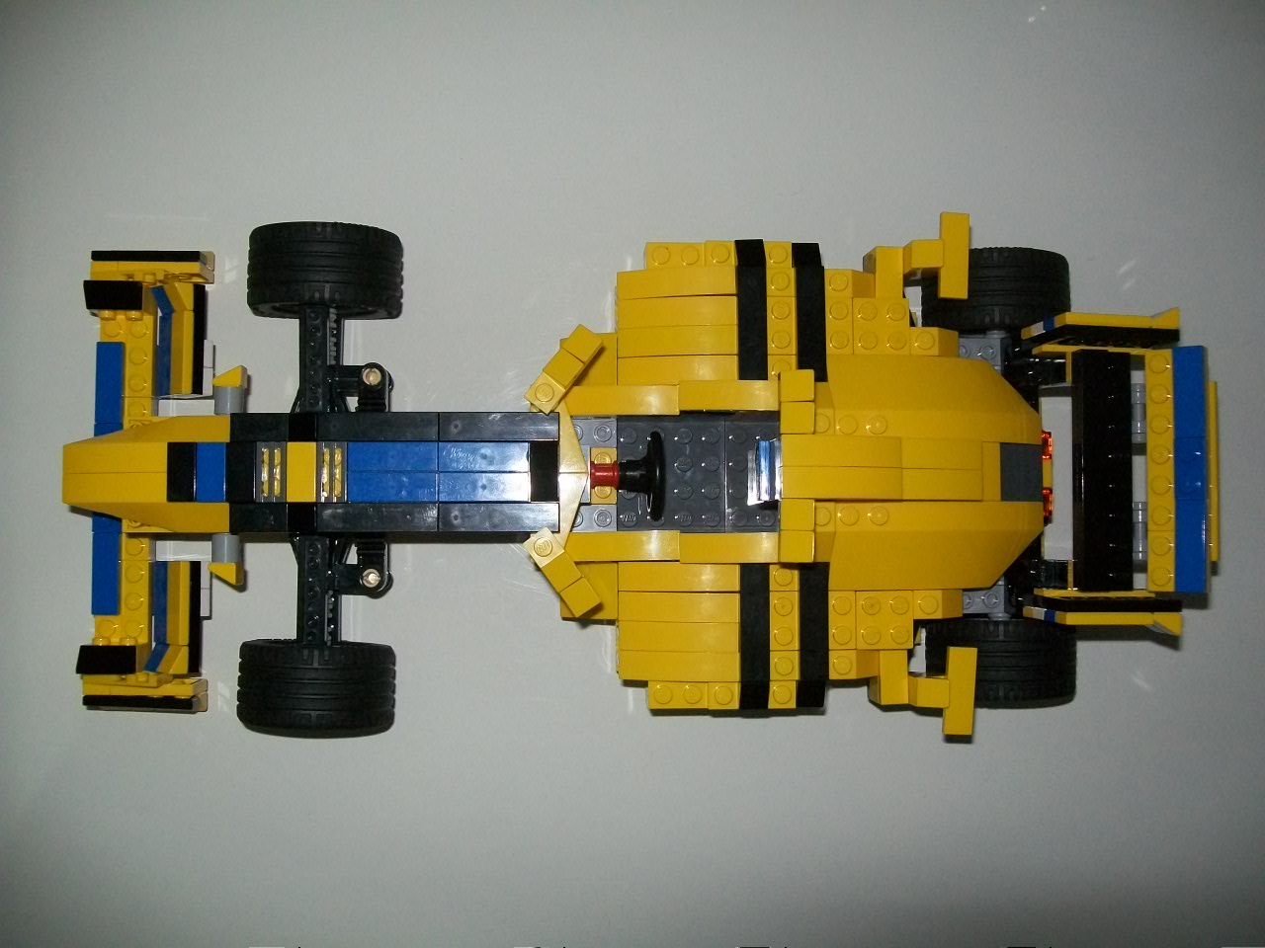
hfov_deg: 54.0
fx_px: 1242
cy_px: 474
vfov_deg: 41.8
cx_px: 632
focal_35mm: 34
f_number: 2.7
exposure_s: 1/60
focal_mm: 6.1
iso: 160
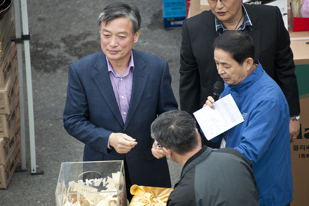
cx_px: 154
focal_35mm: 420
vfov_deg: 3.3
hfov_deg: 4.9
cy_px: 103
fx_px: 3605
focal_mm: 420
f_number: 6.3
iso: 400
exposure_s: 1/160
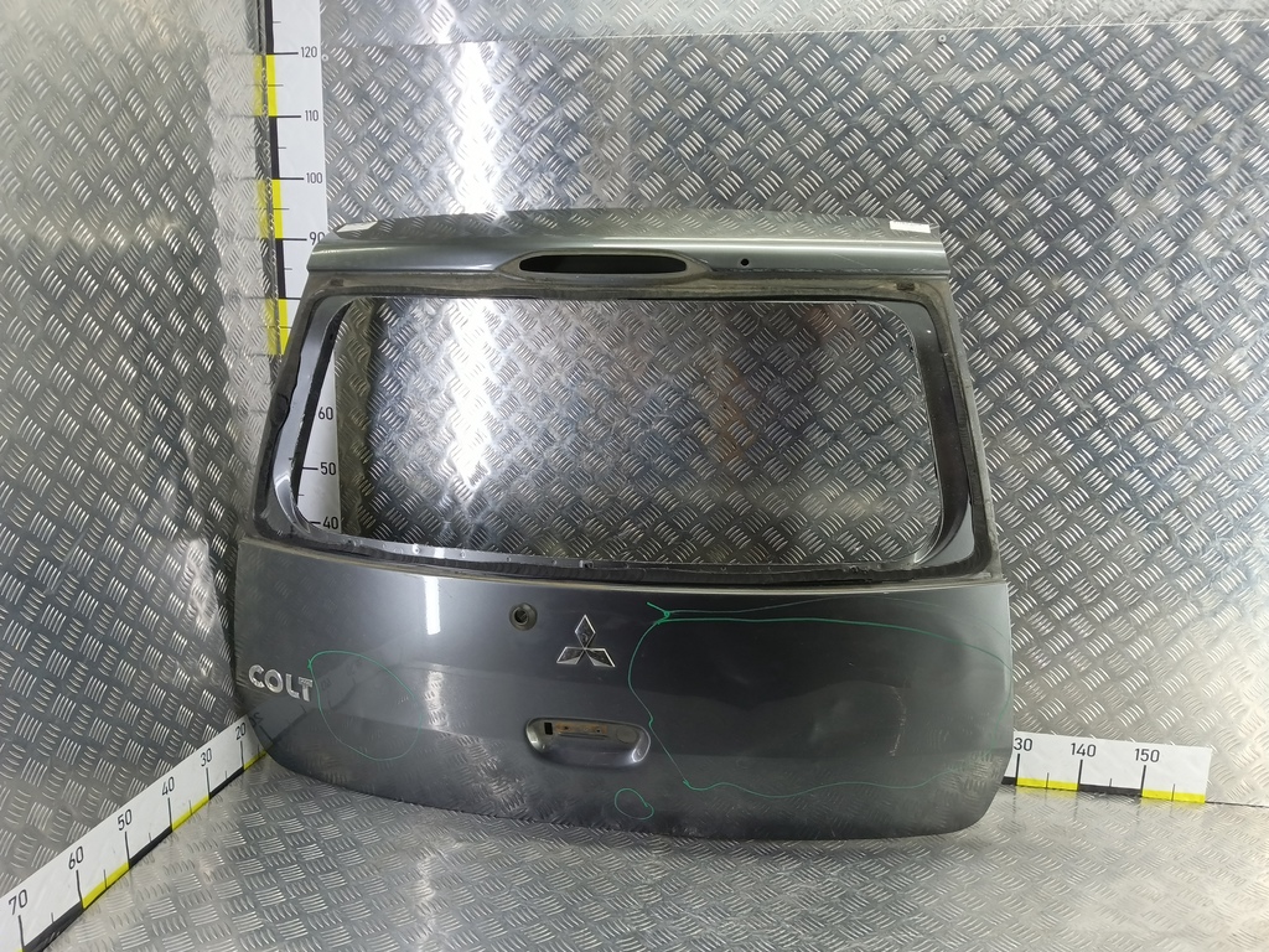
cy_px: 476
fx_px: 843
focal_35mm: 23
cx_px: 634
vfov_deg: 58.9
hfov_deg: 73.9
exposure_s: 1/50
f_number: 1.6
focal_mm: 4.11
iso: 193
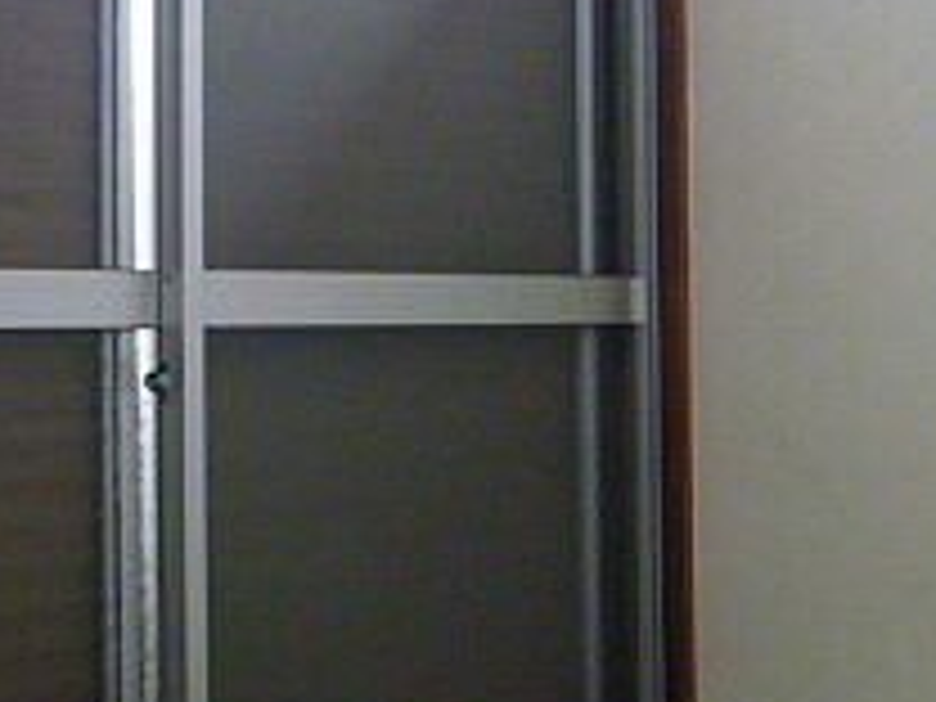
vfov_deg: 19.1
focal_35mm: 77
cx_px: 774
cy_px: 266
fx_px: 2082
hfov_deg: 24.8
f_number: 2.8
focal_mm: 4.5
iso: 400
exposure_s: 1/25
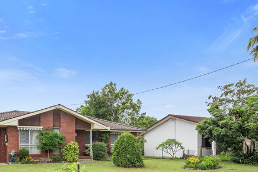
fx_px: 222
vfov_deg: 40.4
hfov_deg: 59.8
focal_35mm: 31
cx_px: 104
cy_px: 140
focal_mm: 18
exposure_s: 1/200
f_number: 10
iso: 200
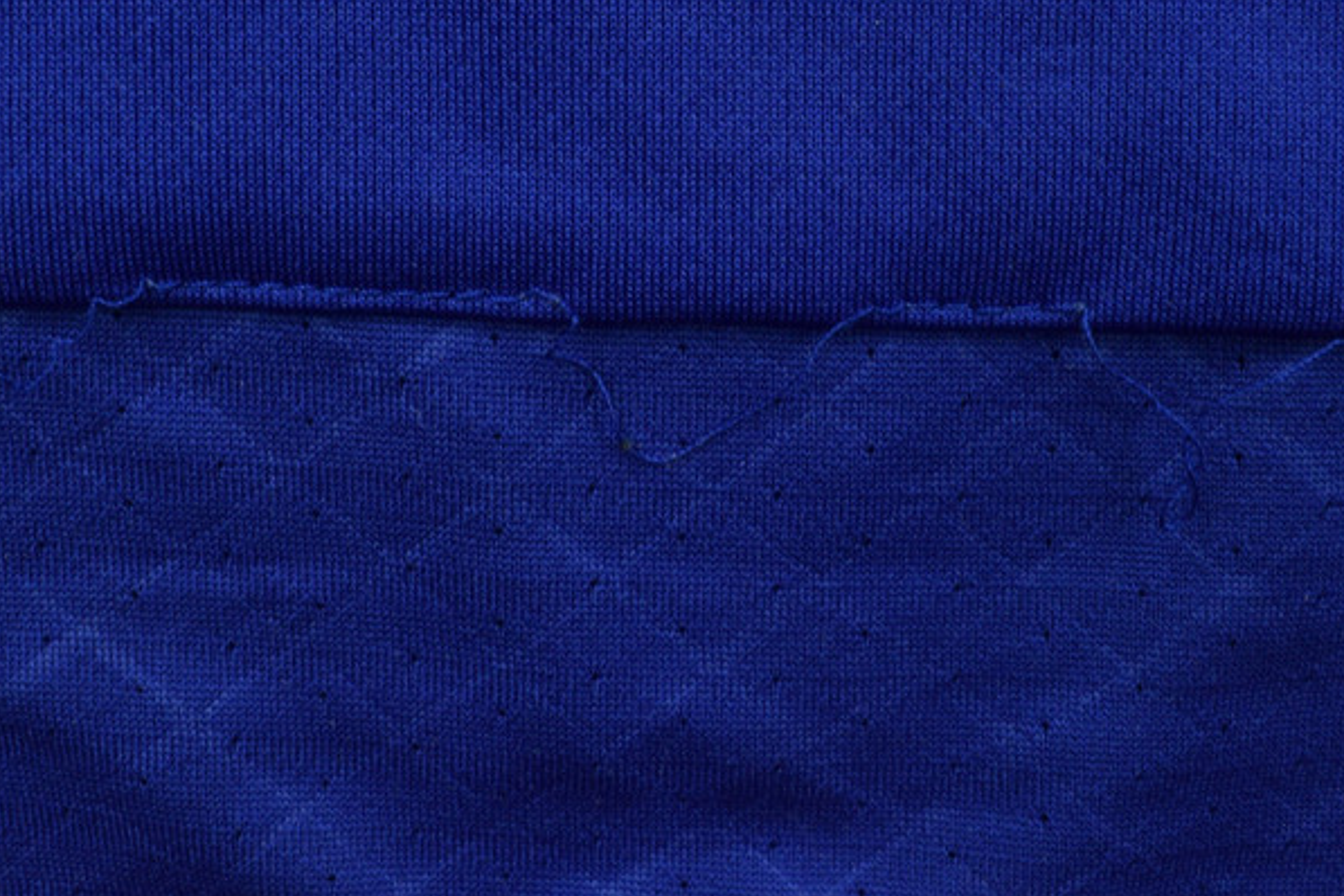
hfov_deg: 37.5
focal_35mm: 53
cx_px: 557
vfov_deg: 25.5
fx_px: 1972
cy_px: 352
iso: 400
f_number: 11
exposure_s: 1/50
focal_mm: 21
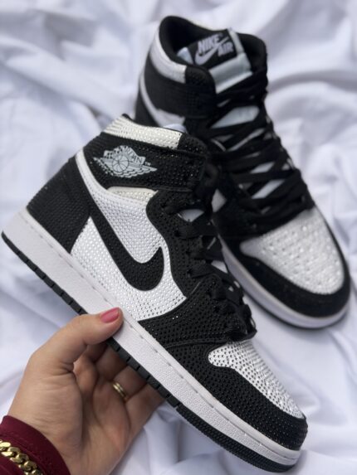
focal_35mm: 48
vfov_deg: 39.6
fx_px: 660
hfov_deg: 30.3
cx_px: 178
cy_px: 238
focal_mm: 6.76
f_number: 1.78
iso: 80
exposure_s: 1/7143
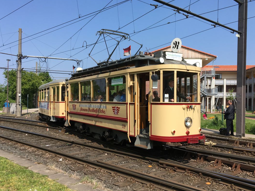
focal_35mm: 33
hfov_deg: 55.3
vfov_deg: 42.9
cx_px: 139
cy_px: 102
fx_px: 243
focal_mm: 4.15
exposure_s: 1/1115
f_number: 2.2
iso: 25
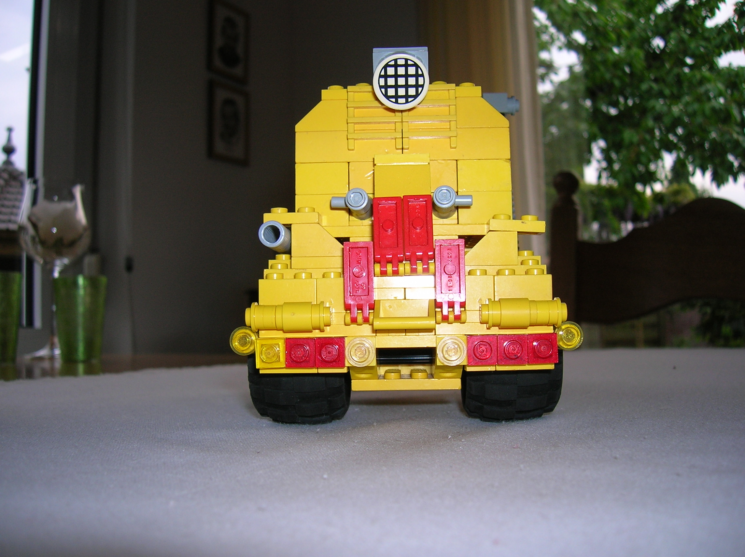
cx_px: 372
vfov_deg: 41.7
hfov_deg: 54.0
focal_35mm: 34
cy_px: 278
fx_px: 731
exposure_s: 1/60.1
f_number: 2.9
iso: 50
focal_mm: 5.7
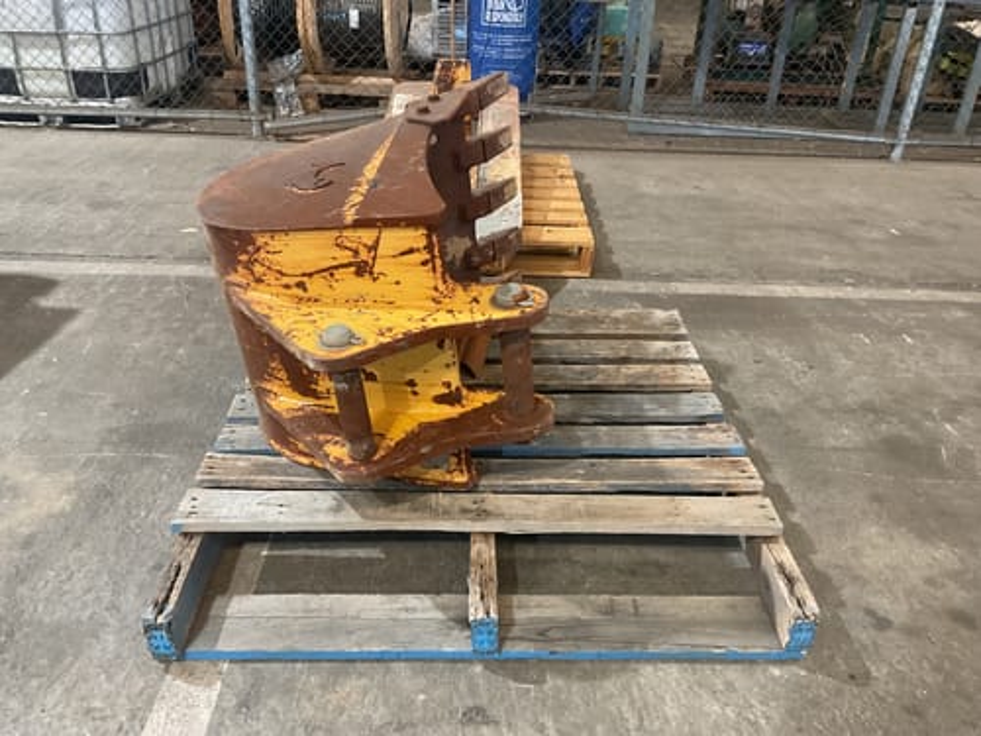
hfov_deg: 61.7
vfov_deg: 48.2
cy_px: 368
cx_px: 490
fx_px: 822
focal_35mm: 29
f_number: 1.8
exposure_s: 1/60
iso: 250
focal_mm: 3
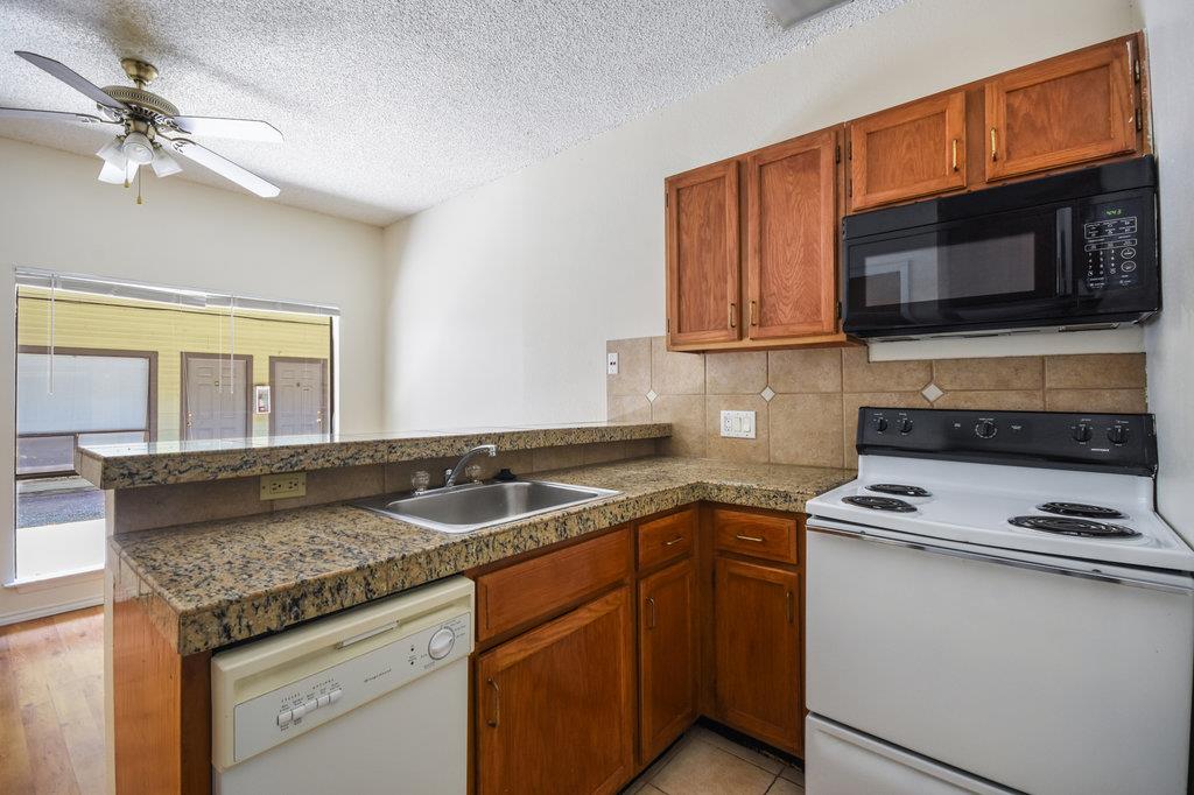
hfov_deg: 100.4
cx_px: 597
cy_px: 398
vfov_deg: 77.3
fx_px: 497
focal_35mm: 15
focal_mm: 10
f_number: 8
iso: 900
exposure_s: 1/15
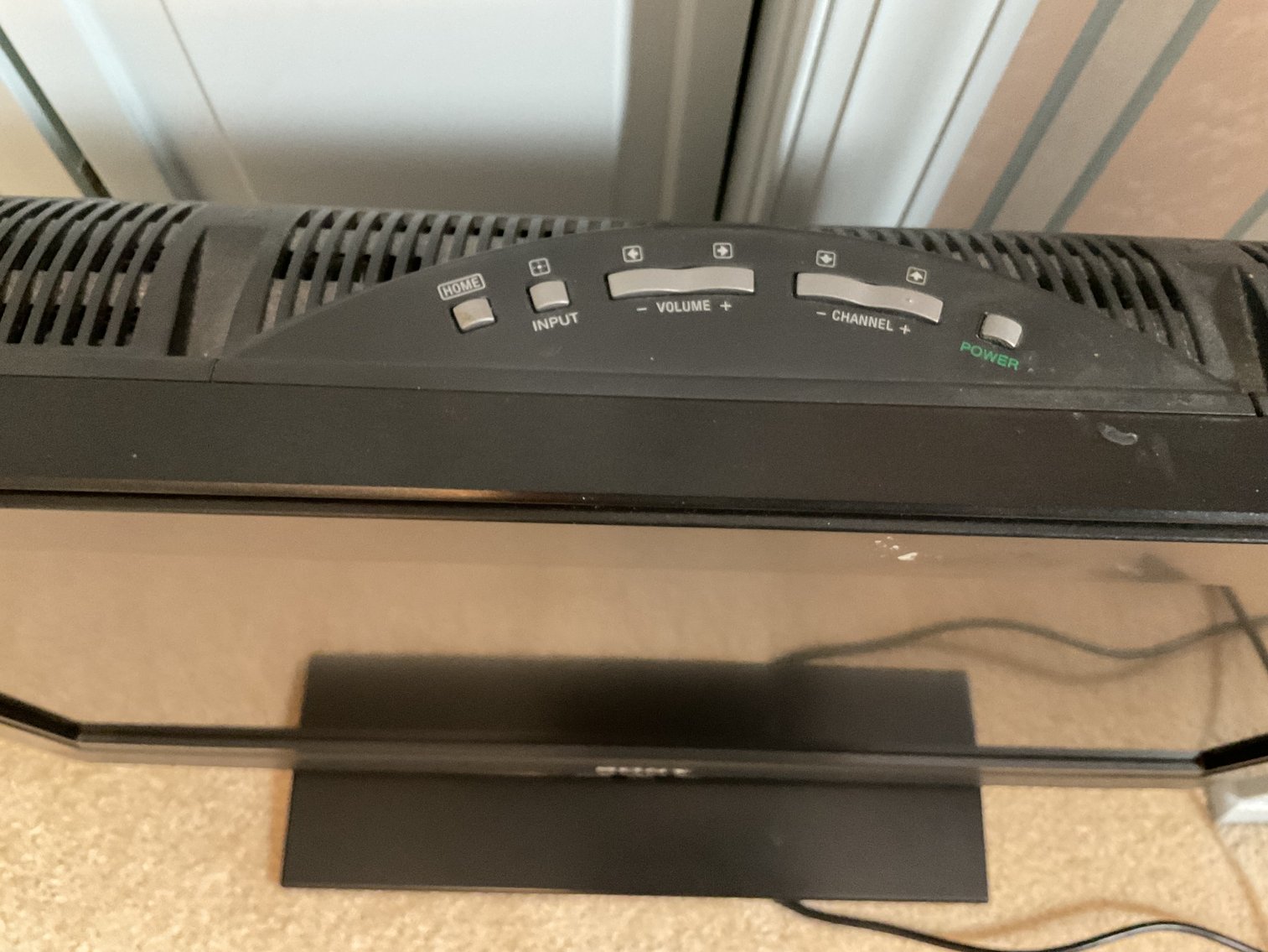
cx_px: 634
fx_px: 1062
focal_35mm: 29
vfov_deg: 48.2
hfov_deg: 61.7
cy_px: 476
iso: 500
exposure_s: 1/30
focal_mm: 3
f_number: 1.8
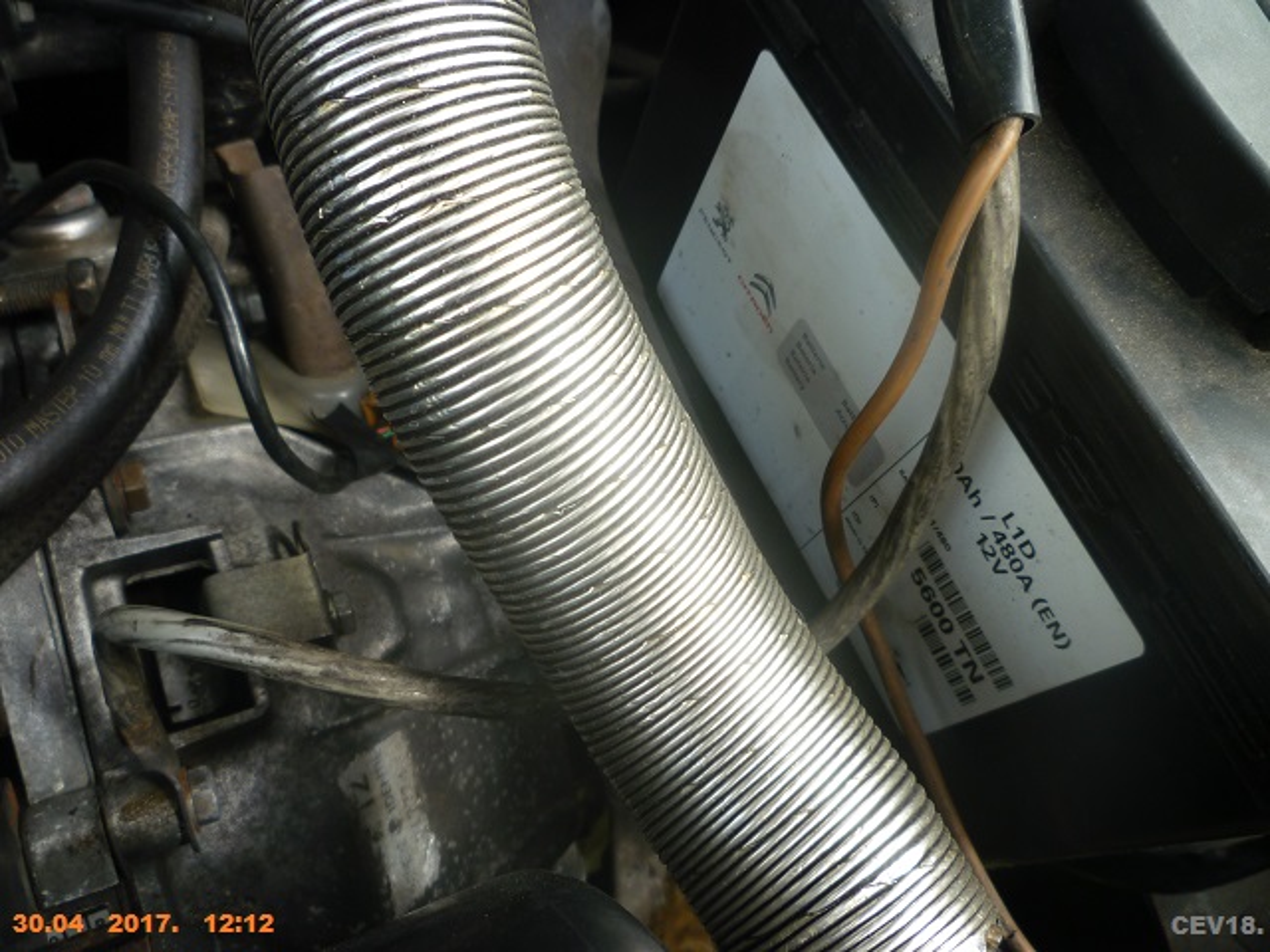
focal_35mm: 29
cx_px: 635
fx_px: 1064
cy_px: 476
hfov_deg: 61.7
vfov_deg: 48.2
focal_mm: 5.2
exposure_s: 1/100
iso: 80
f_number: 3.3
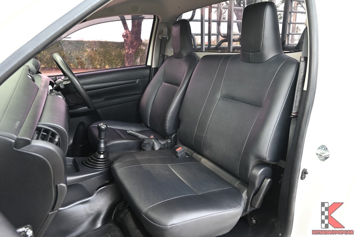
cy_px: 118
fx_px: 237
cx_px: 178
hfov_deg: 73.7
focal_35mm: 24
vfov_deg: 53.2
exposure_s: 1/30
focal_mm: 24
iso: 200
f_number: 5.6
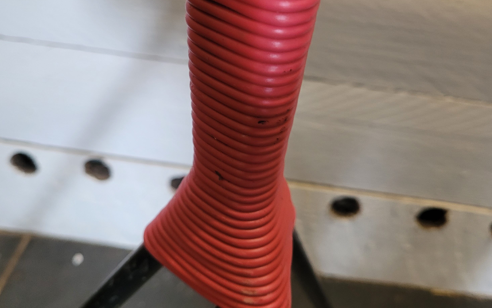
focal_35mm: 38
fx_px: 510
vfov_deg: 33.3
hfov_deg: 51.5
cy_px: 103
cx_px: 251
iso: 400
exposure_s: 1/50
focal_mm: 5.4
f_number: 1.8
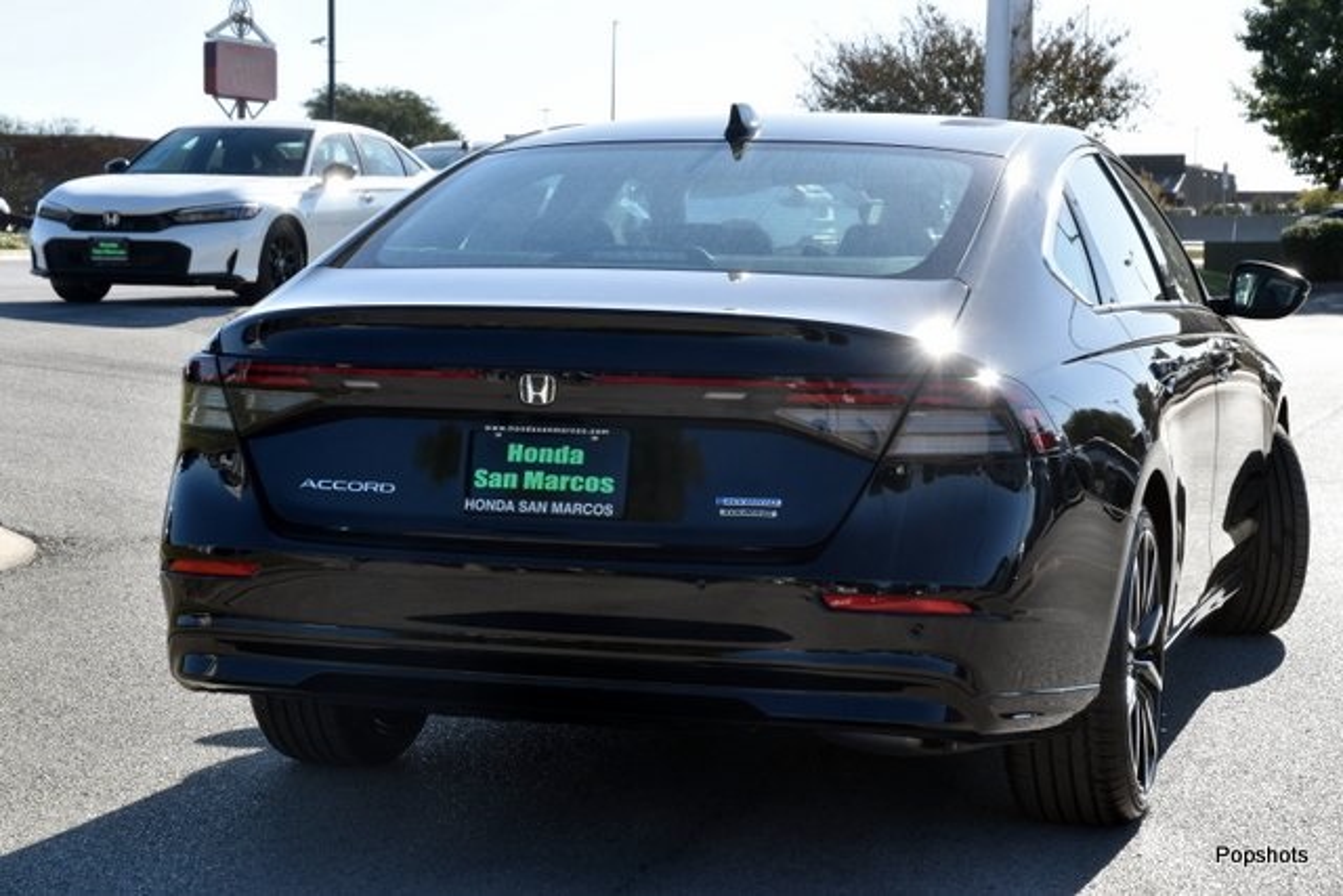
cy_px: 448
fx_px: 2798
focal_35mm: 75
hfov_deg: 27.0
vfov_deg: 18.2
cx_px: 672
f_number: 9
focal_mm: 50
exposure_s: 1/320
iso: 200
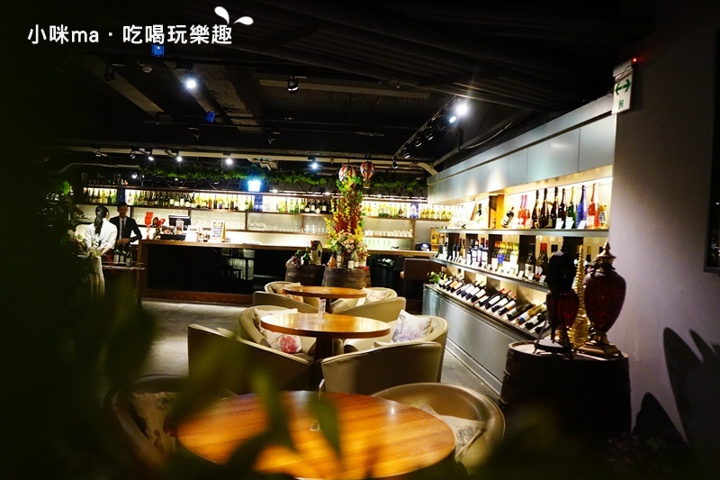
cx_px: 360
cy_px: 240
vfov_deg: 41.1
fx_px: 640
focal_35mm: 32
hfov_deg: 58.7
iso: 6400
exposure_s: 1/50
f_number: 4
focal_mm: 32
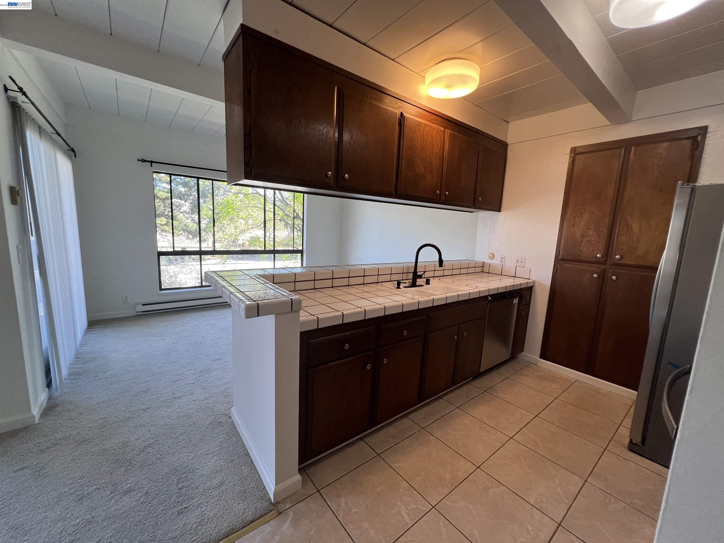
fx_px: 272
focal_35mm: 13
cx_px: 362
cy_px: 272
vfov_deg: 89.9
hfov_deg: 106.2
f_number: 1.8
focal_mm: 1.57
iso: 80
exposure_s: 1/120
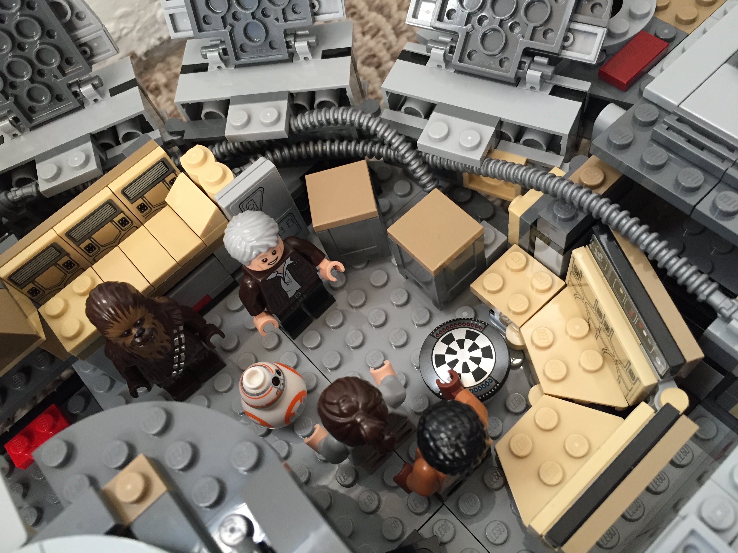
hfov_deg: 61.7
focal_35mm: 29
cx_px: 369
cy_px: 276
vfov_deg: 48.2
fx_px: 618
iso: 160
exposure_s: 1/30
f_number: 2.2
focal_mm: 4.15
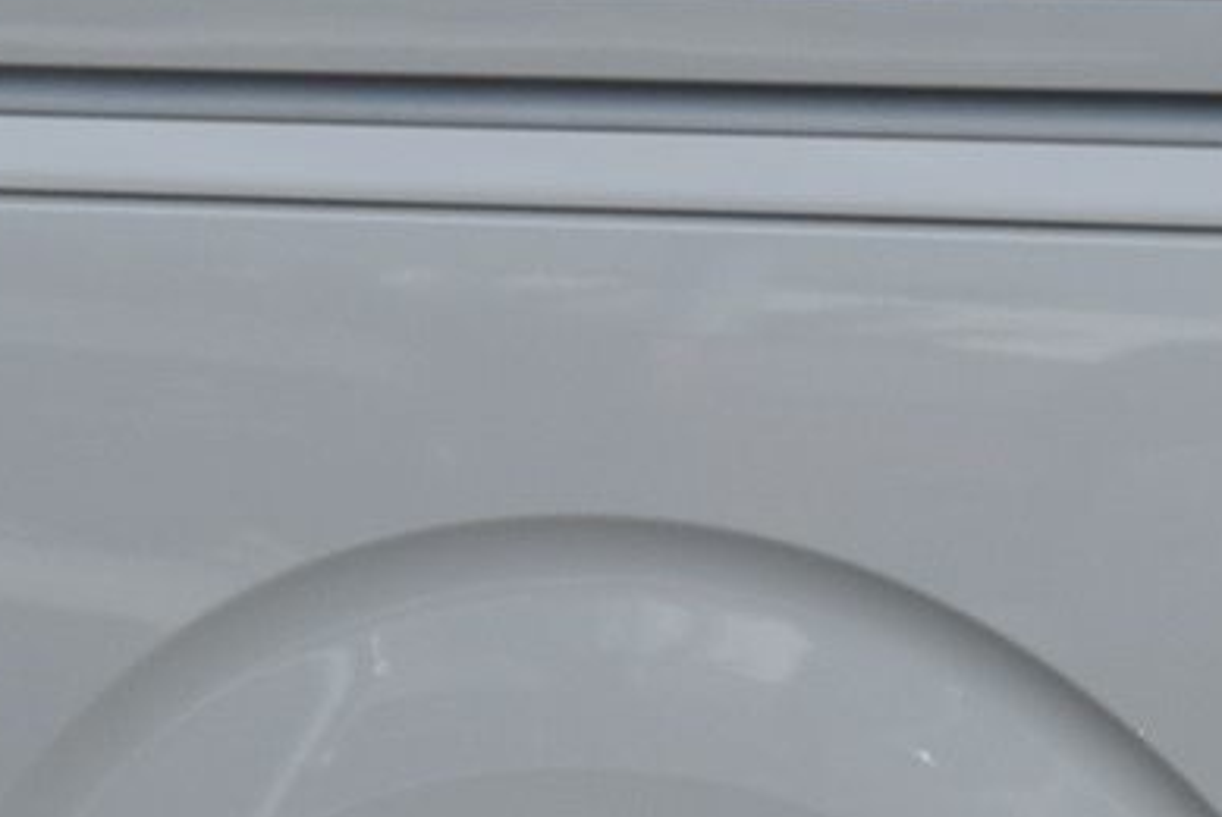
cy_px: 88
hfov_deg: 5.0
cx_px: 531
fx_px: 14097
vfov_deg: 3.3
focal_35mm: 415
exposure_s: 1/320
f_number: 9
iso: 200
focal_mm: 36
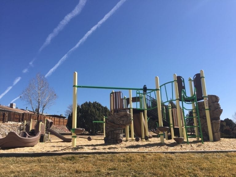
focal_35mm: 29
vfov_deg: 48.2
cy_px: 88
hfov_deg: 61.7
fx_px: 198
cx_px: 118
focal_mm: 4.15
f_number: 2.2
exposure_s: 1/1980
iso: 32
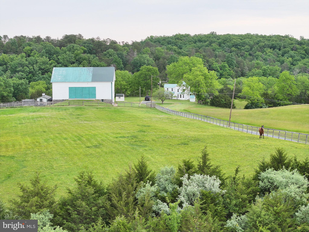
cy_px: 116
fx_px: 625
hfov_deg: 27.8
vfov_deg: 21.0
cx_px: 154
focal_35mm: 70
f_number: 2.8
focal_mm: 19.35
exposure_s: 1/80
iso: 280
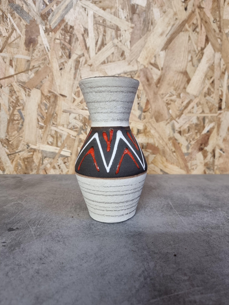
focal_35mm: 24
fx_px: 212
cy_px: 152
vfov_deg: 71.6
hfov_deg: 56.8
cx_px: 114
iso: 320
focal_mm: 6.7
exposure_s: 1/50
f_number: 1.8
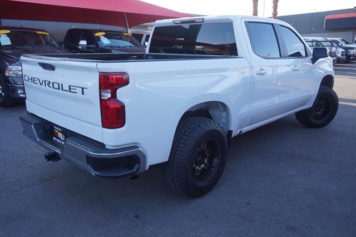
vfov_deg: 43.6
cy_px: 118
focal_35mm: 30
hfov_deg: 62.0
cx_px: 178
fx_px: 297
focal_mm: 20
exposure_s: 1/80
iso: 100
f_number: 5.6
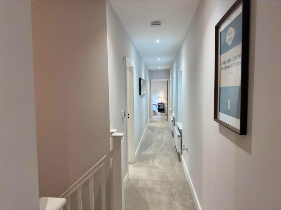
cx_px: 140
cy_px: 105
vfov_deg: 56.8
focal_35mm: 24
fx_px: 195
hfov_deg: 71.6
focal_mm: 6.76
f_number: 1.78
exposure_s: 1/50
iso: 125
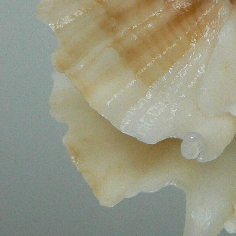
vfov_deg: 17.1
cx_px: 218
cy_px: -15
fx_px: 764
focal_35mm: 99
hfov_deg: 17.3
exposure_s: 1/60
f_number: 2.8
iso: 200
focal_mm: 4.6
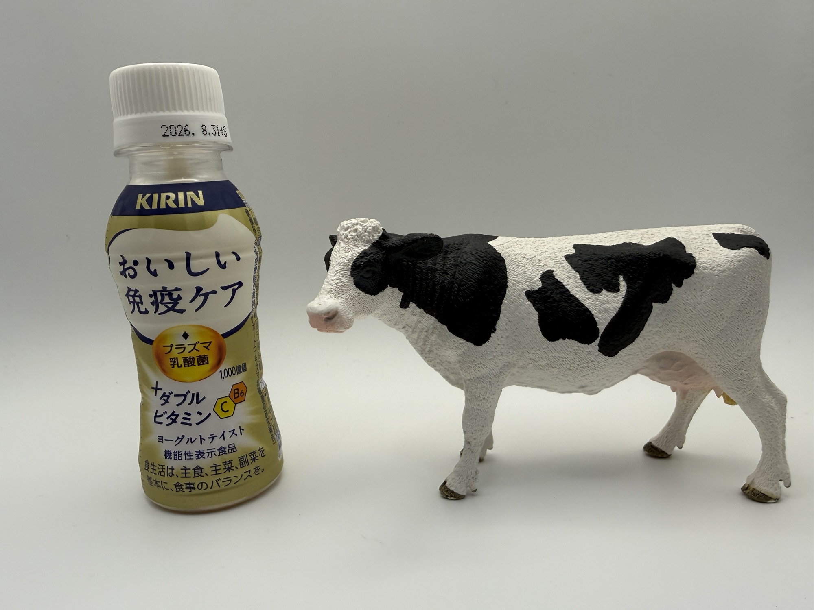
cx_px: 407
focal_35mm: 24
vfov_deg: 56.8
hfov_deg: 71.6
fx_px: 564
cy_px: 305
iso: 50
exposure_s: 1/99
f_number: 2.2
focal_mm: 2.22
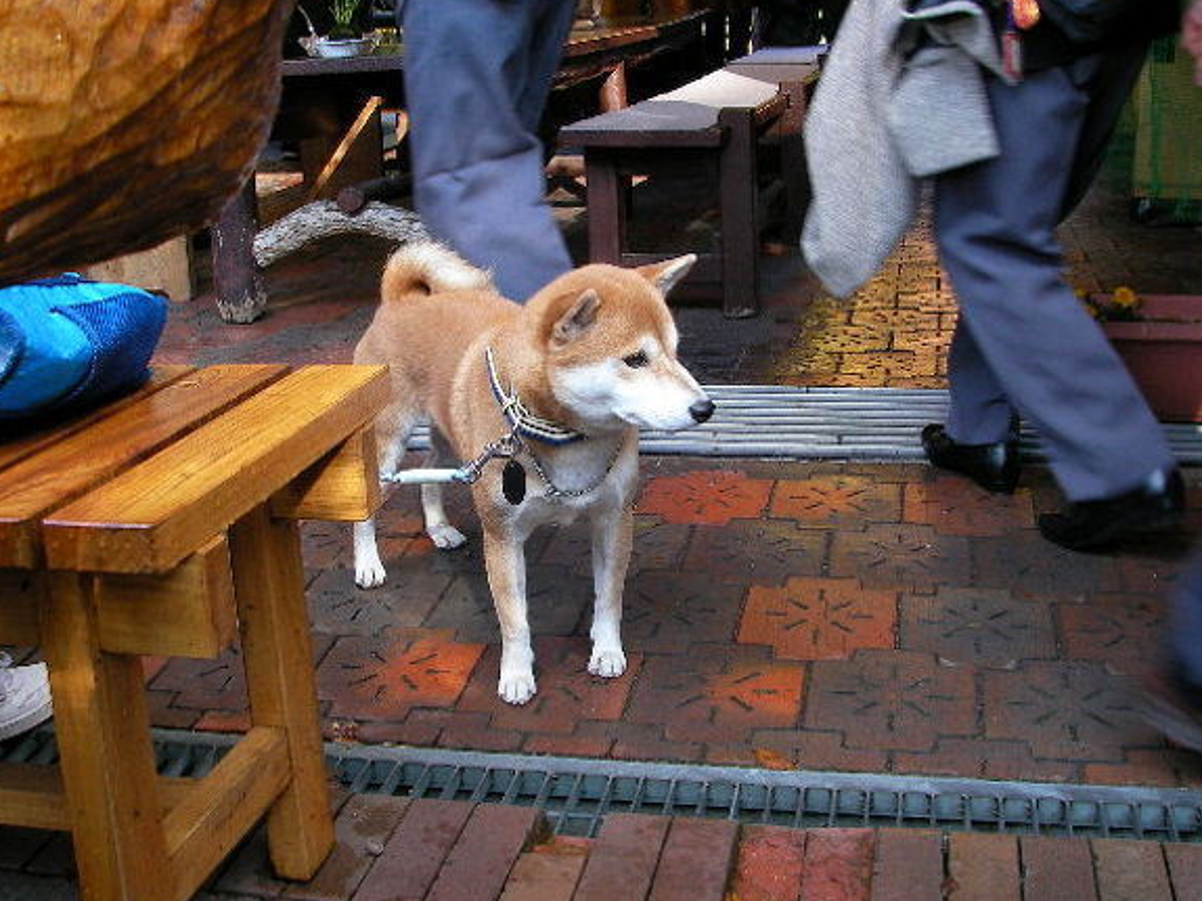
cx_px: 632
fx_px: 1493
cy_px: 447
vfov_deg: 33.6
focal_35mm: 43
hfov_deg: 43.9
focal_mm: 6.3
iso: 100
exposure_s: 1/49.8
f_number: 3.3
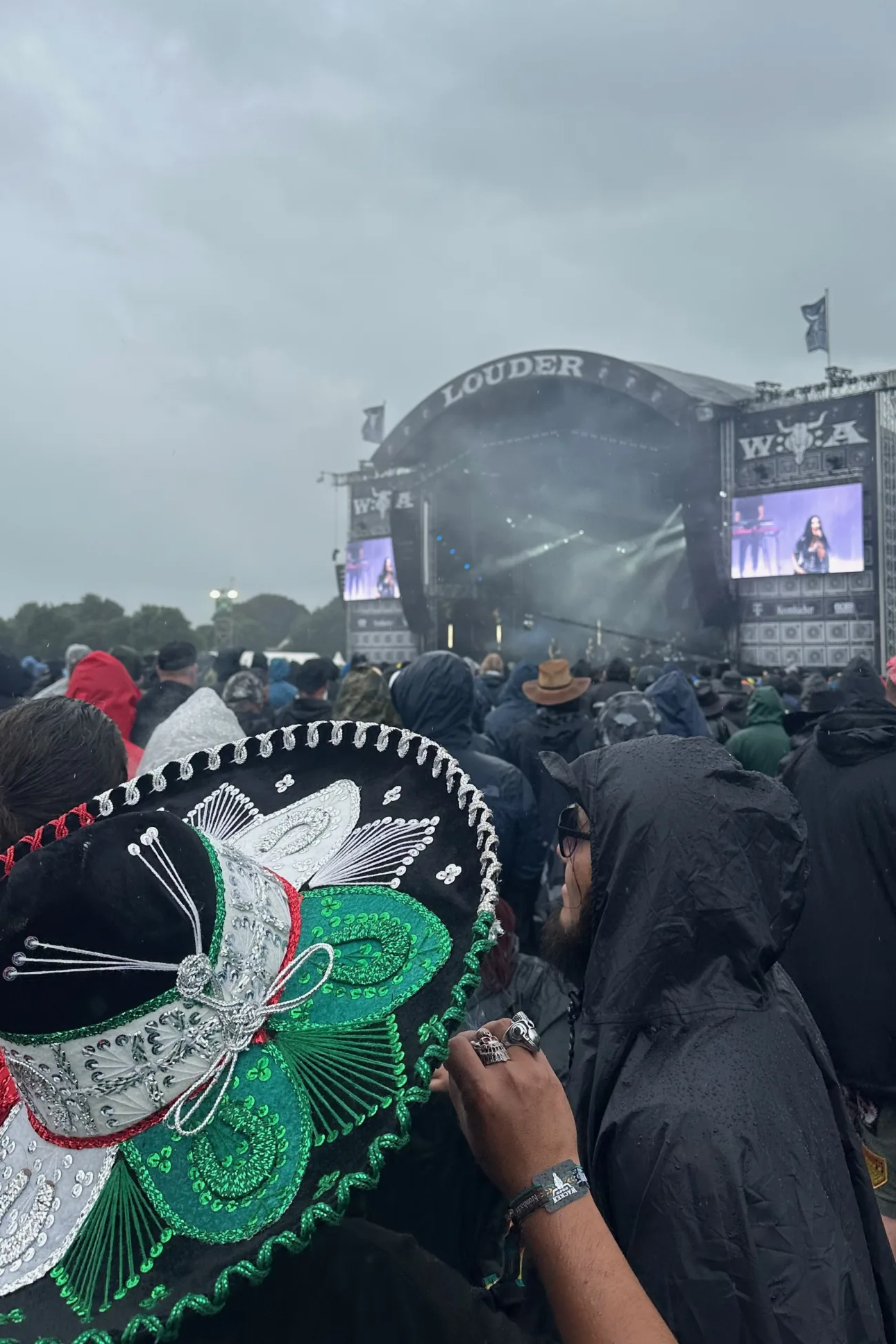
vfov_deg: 56.9
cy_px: 566
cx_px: 442
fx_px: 1232
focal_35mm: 33
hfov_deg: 40.0
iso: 80
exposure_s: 1/1256
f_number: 1.78
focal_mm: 6.86
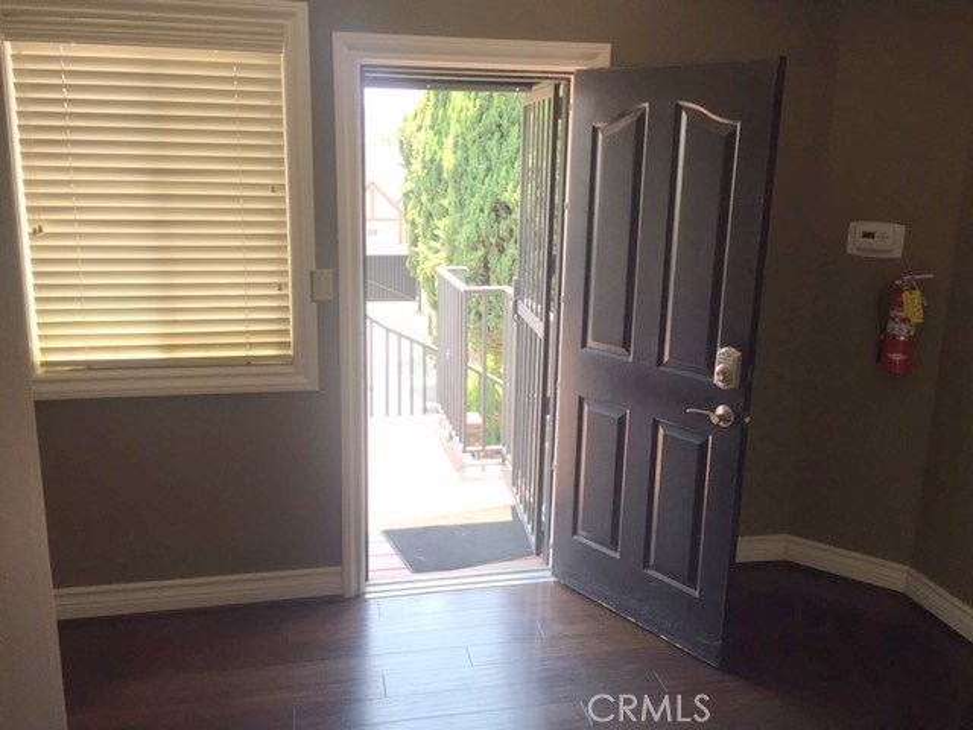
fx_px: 815
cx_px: 486
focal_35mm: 29
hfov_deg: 61.7
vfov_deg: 48.2
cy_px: 365
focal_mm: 4.15
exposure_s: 1/120
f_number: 2.2
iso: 40
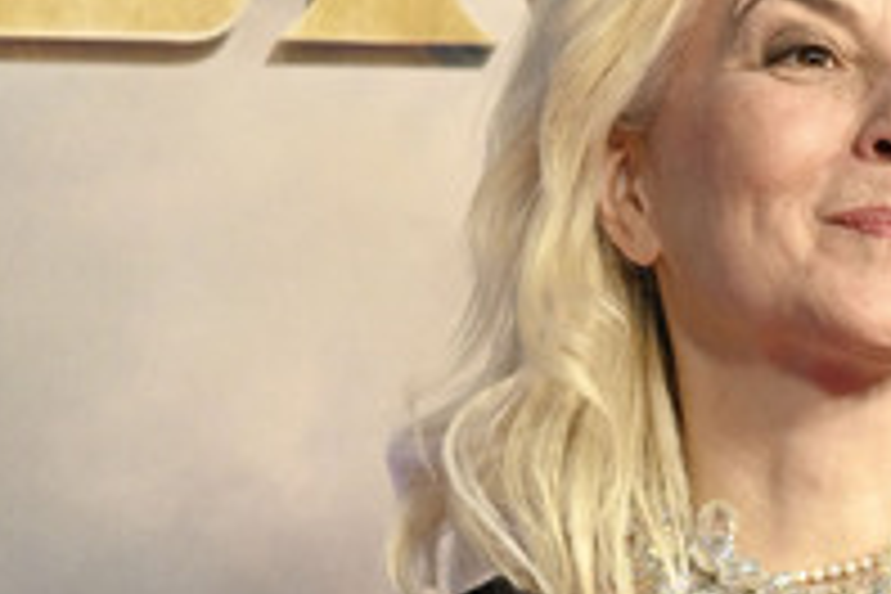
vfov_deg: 8.0
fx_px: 4232
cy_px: 382
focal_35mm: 171
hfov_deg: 11.9
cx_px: 884
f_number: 5.6
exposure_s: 1/160
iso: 1000
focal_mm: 75
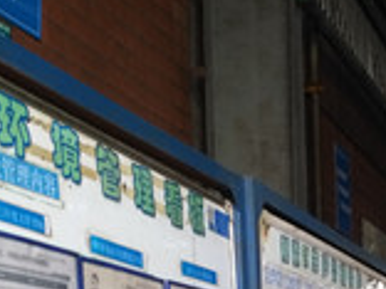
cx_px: 406
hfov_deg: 20.9
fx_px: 1004
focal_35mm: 90
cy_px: 411
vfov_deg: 15.4
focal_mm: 2.96
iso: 213
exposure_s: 1/30
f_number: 2
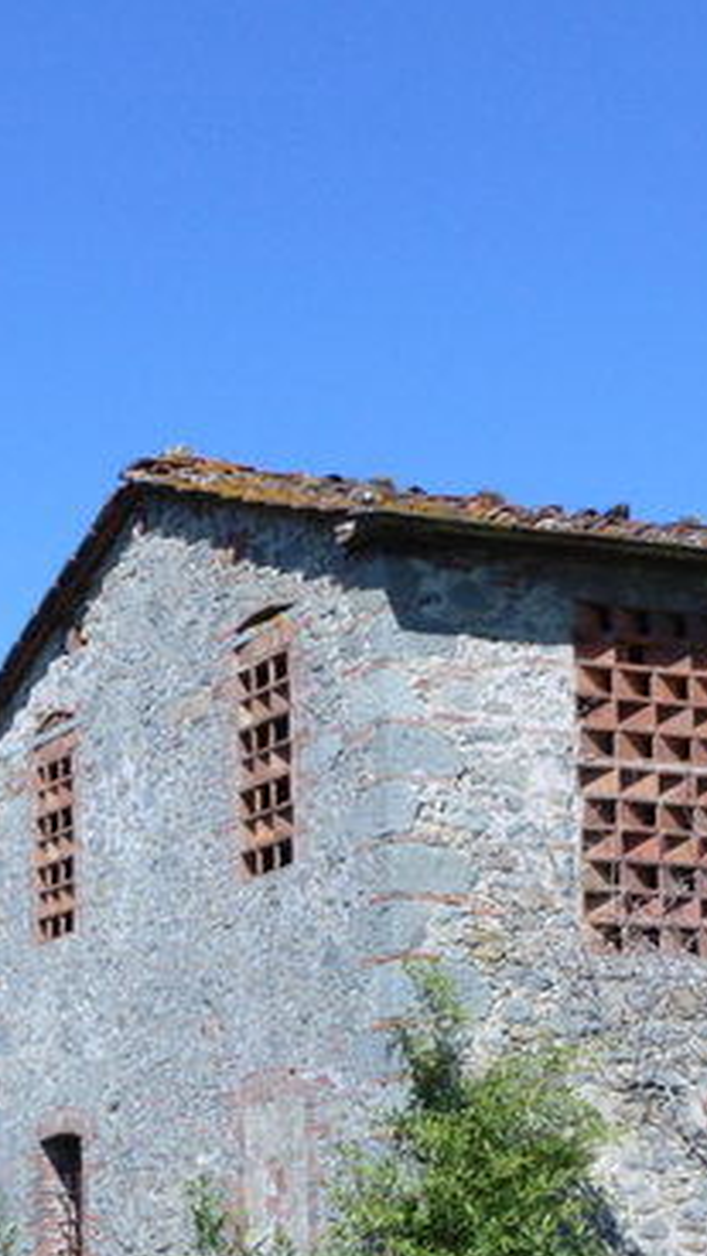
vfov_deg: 25.2
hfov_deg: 14.6
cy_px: 983
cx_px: 372
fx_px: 2766
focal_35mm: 83
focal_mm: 6.4
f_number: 3.5
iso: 100
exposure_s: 1/1500
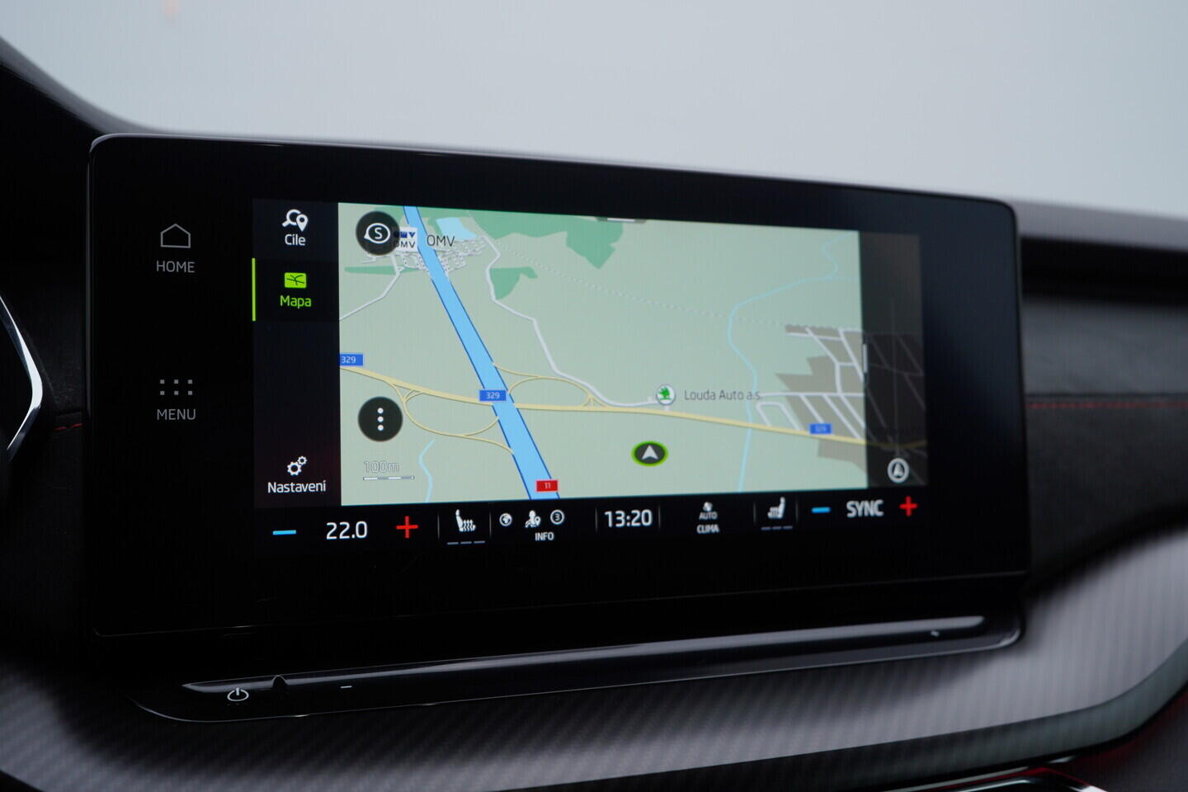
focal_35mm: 36
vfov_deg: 36.9
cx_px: 594
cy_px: 396
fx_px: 1188
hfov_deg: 53.1
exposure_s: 1/80
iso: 125
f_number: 4
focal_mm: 24
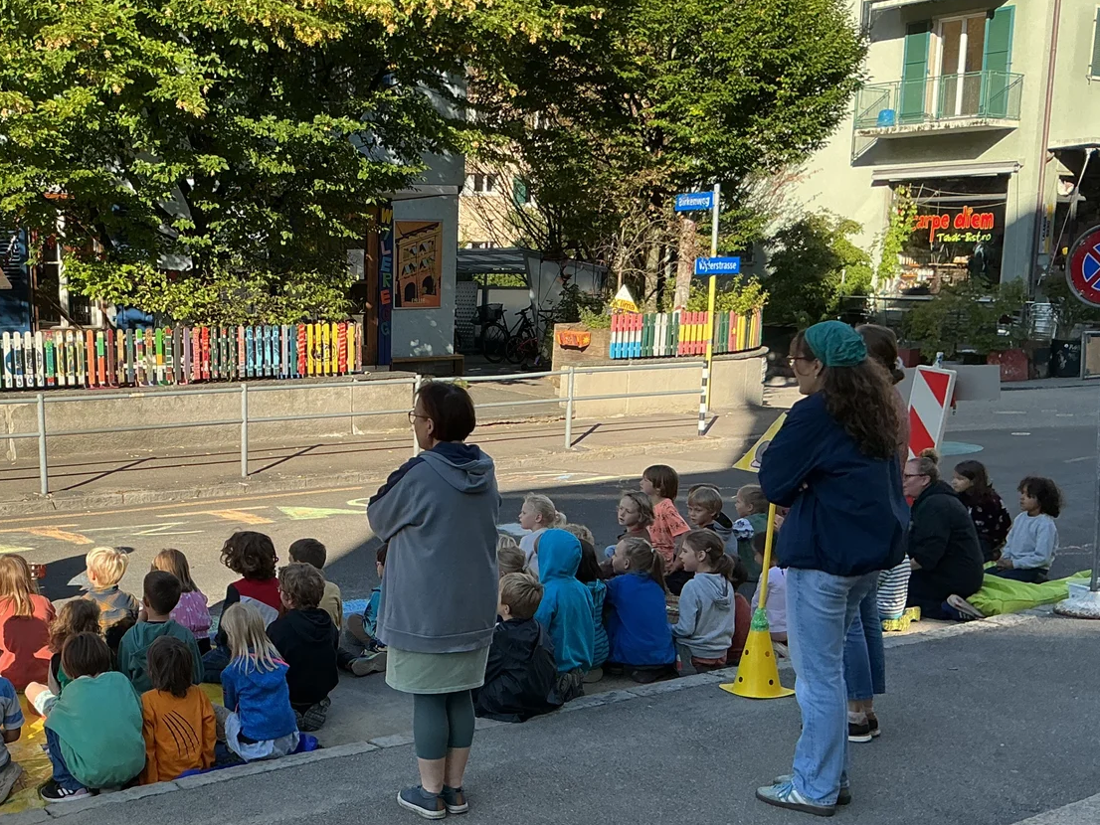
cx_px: 301
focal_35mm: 43
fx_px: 1367
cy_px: 551
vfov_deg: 33.3
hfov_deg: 42.7
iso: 25
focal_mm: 3
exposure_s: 1/580
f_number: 1.8
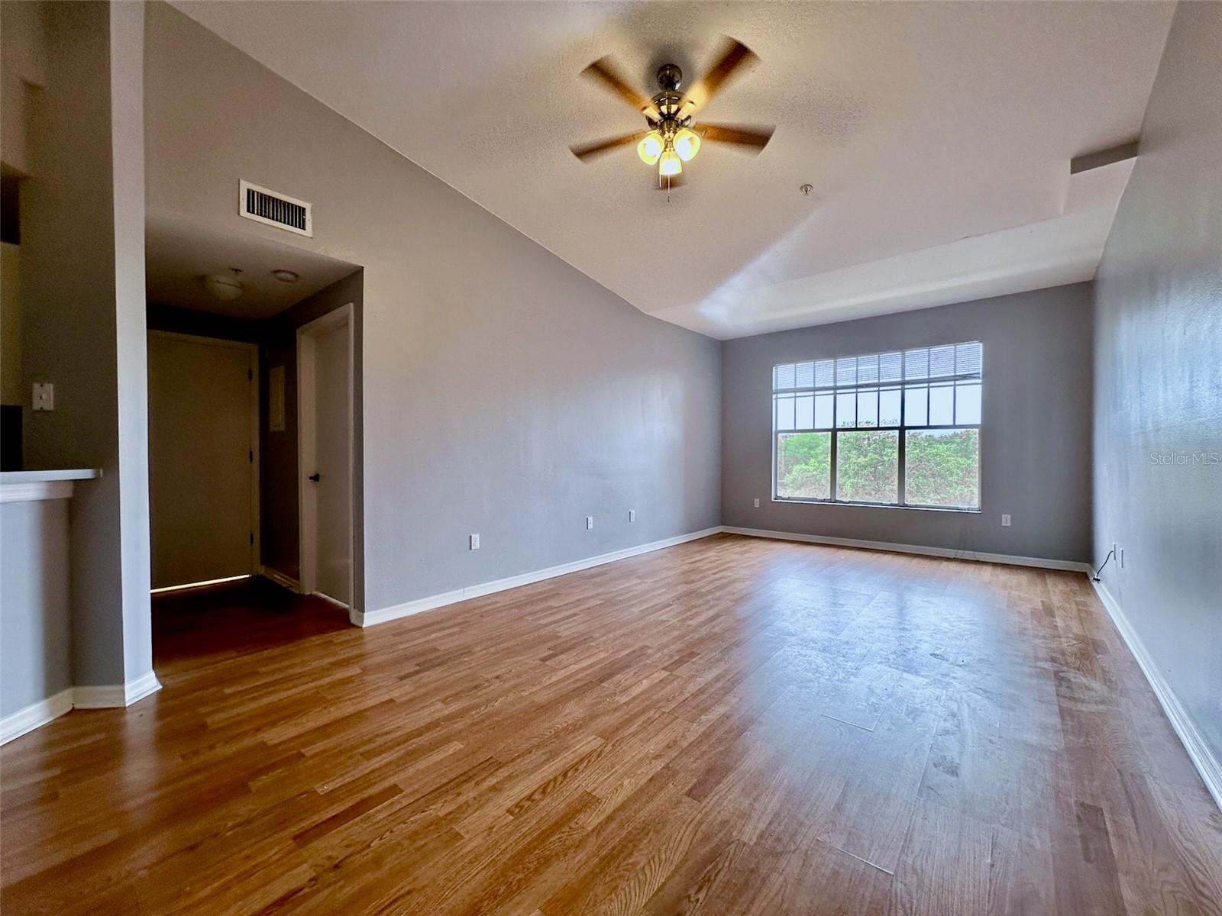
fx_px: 494
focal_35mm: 14
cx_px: 611
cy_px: 458
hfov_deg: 102.1
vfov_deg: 85.7
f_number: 2.2
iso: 64
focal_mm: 2.22
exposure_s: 1/99
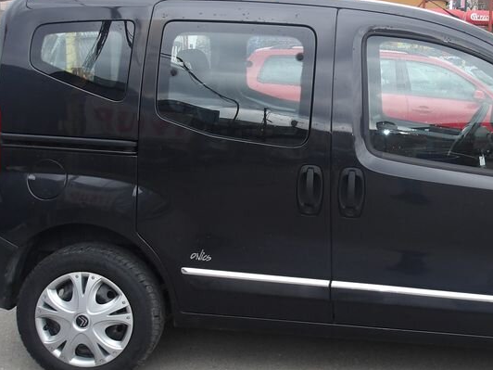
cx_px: 383
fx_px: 741
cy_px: 165
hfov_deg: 35.8
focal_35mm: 52
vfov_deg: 28.0
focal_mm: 4.9
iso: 100
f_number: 3
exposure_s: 1/222
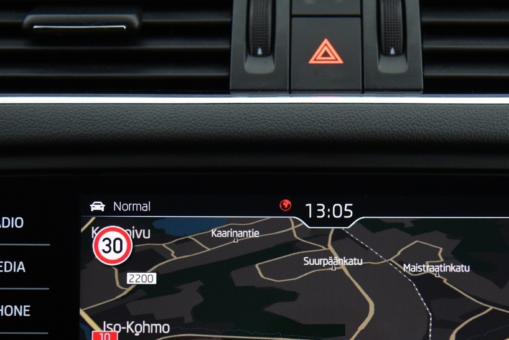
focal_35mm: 87
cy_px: 325
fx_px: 1230
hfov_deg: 23.3
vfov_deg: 15.5
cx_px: 330
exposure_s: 1/40
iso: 4000
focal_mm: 44
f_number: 4
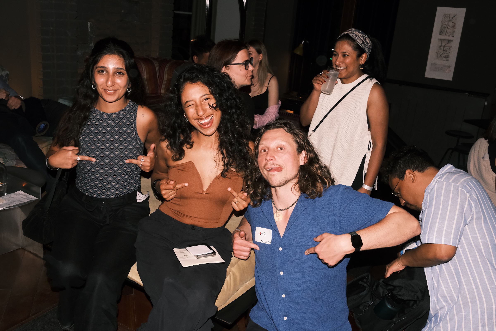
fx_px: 482
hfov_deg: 54.4
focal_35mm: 35
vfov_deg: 37.9
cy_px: 166
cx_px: 248
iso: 3200
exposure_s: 1/125
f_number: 8
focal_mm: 23
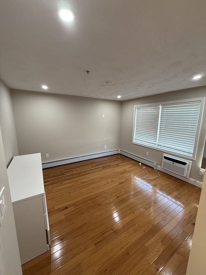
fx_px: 111
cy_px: 138
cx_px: 103
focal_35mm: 14
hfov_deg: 85.7
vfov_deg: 102.1
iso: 200
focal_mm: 2.22
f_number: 2.2
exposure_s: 1/60
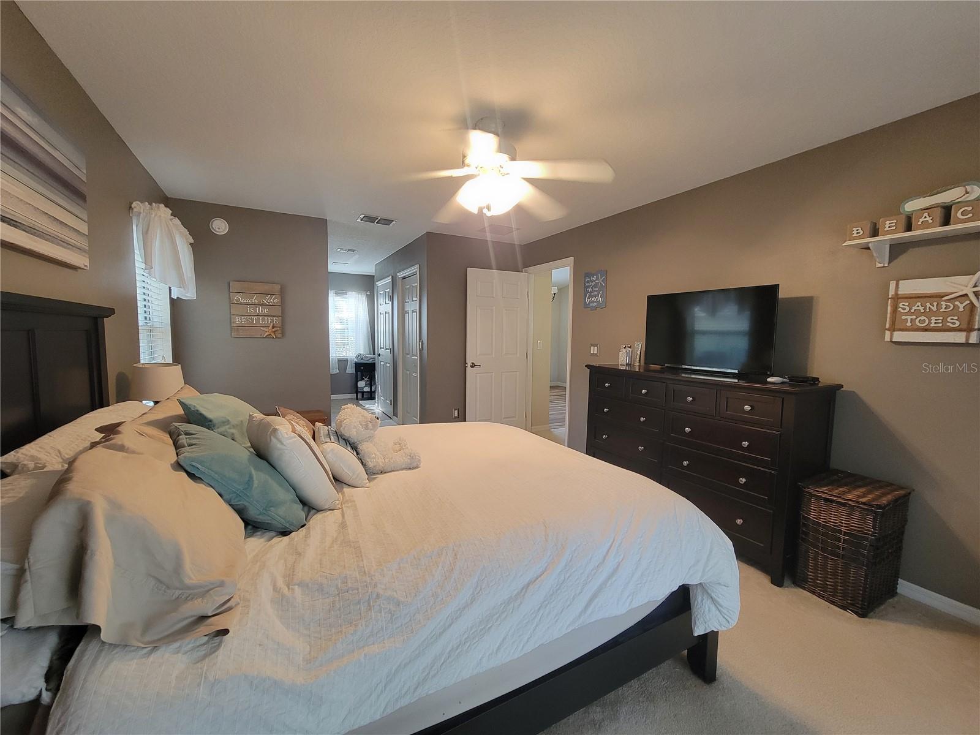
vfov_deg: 89.9
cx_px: 490
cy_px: 368
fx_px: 368
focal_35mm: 13
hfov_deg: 106.2
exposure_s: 1/60
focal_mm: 2.2
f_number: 2.2
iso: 250
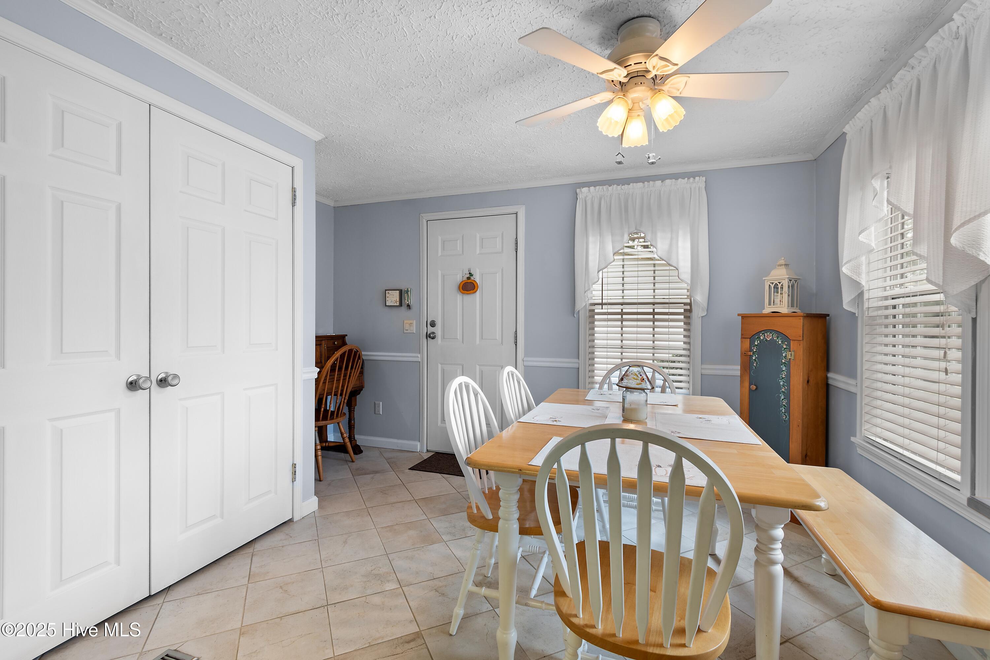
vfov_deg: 77.3
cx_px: 495
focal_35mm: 15
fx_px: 412
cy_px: 330
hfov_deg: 100.4
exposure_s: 1/1.25
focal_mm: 10
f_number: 8
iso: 100
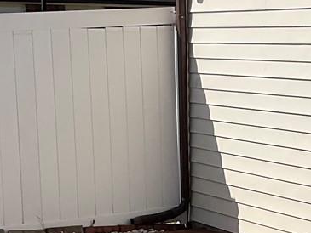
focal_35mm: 127
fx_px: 1141
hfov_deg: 15.2
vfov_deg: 11.6
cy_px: 190
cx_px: 326
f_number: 1.8
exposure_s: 1/5263
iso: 16
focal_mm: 3
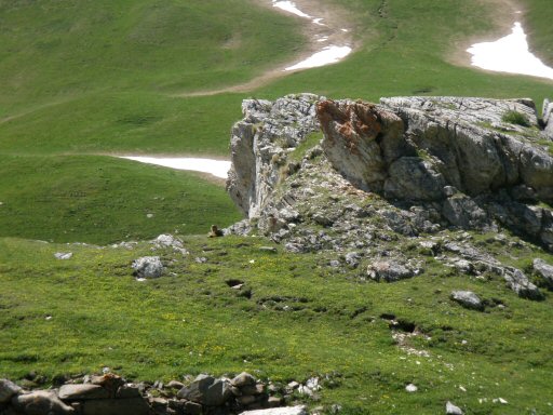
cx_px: 276
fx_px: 1629
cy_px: 208
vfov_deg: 14.5
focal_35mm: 102
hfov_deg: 19.3
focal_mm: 18.2
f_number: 5.1
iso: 50
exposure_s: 1/200
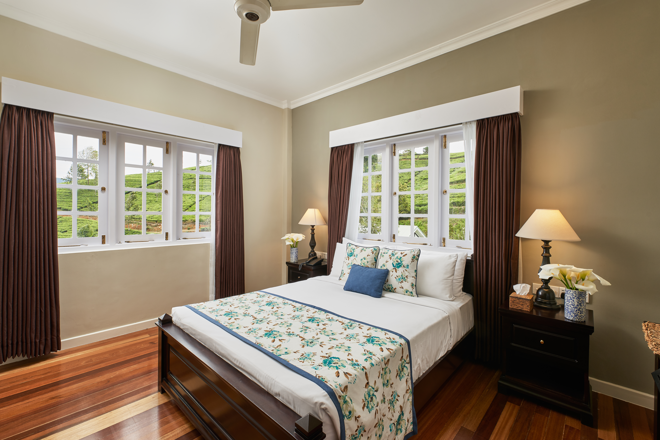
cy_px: 220
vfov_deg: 77.3
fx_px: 275
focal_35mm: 15
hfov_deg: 100.4
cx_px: 330
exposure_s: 1/20
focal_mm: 15
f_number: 11
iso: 200
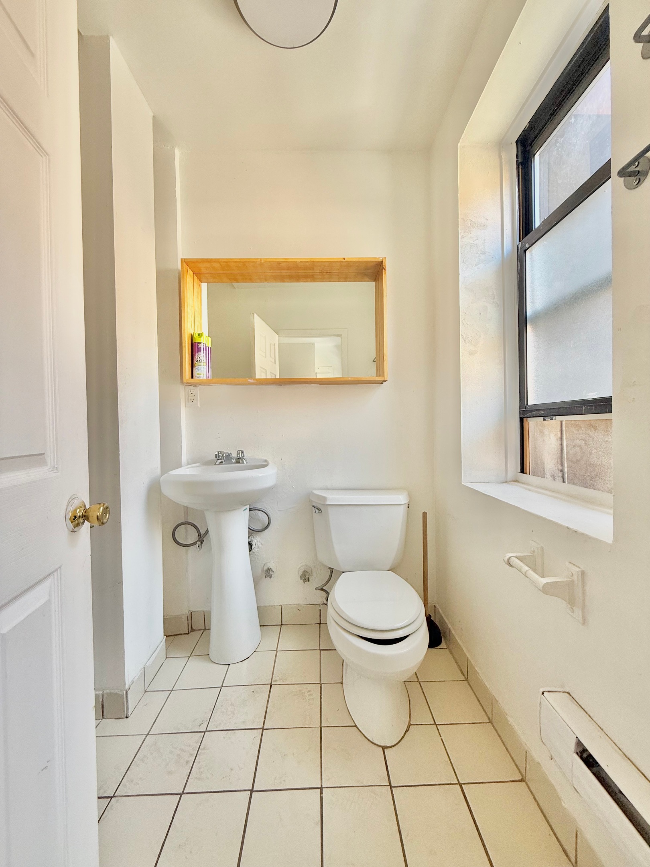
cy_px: 434
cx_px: 325
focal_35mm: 14
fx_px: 351
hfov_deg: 85.7
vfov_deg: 102.1
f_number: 2.2
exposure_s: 1/99
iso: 100
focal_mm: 2.22
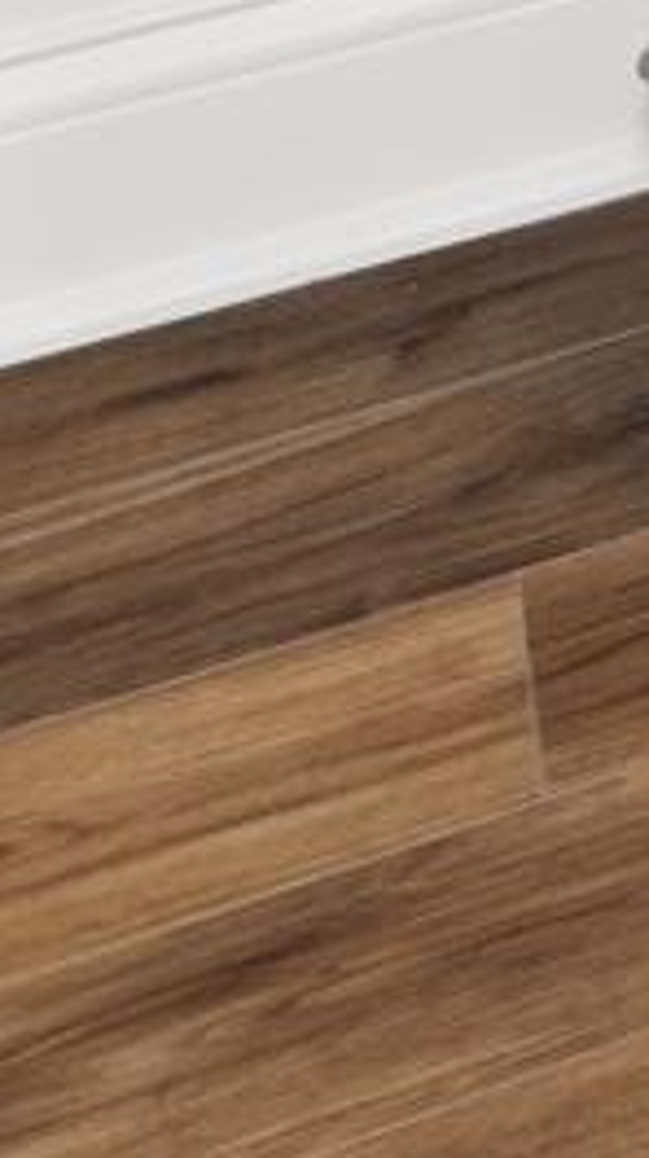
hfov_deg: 5.1
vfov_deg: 10.3
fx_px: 4570
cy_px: -2336
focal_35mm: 149
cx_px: 3863
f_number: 9
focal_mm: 10
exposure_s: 1.6
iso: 200
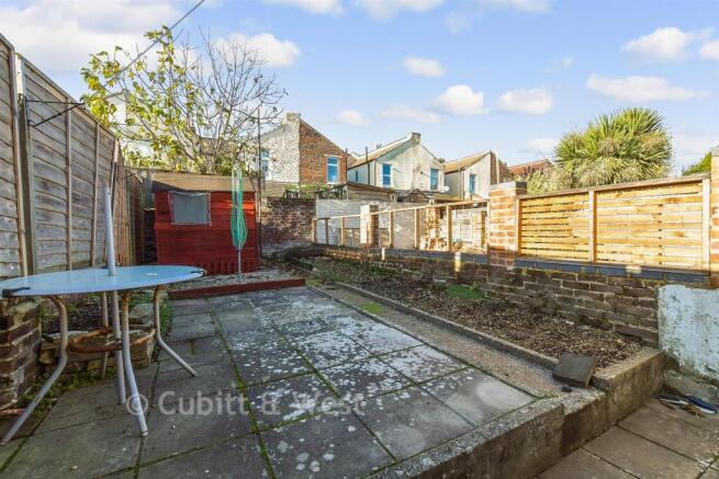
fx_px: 300
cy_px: 240
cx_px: 360
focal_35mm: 15
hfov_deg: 100.4
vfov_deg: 77.4
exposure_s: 1/250
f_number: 8
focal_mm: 10
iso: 500
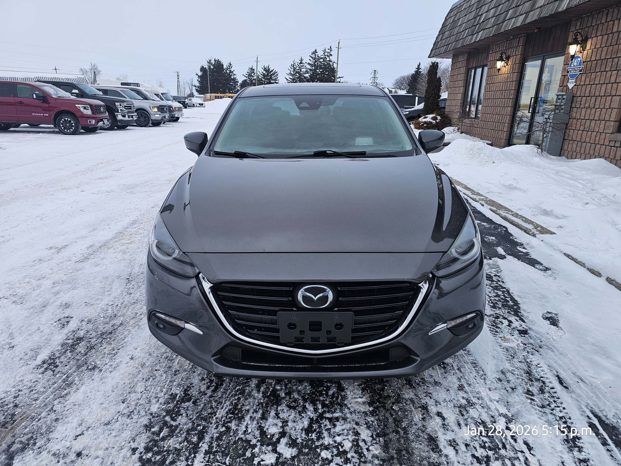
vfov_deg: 58.9
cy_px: 233
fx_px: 413
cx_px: 310
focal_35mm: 23
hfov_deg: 73.9
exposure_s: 1/90.1
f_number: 1.7
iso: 40
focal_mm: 6.3
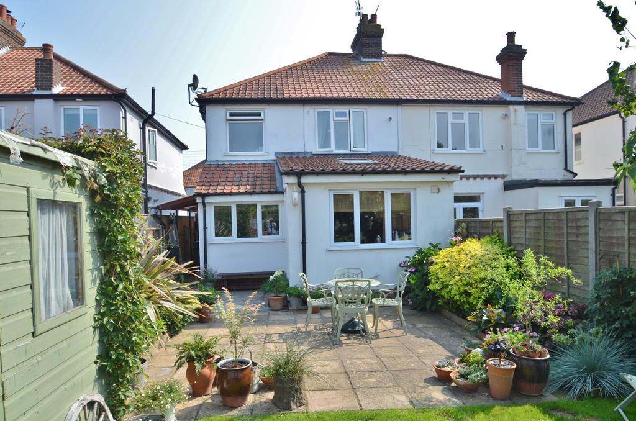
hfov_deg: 73.9
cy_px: 210
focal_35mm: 24
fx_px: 423
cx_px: 318
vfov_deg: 52.9
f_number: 8
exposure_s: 1/250
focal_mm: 16
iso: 110
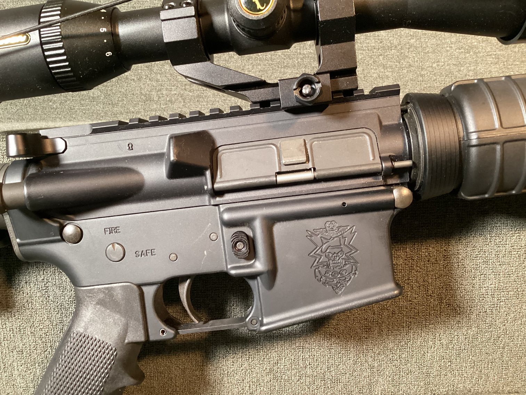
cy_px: 198
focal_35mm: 31
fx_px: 471
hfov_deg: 58.3
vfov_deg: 45.4
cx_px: 263
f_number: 2.4
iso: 500
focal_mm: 3.3
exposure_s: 1/25
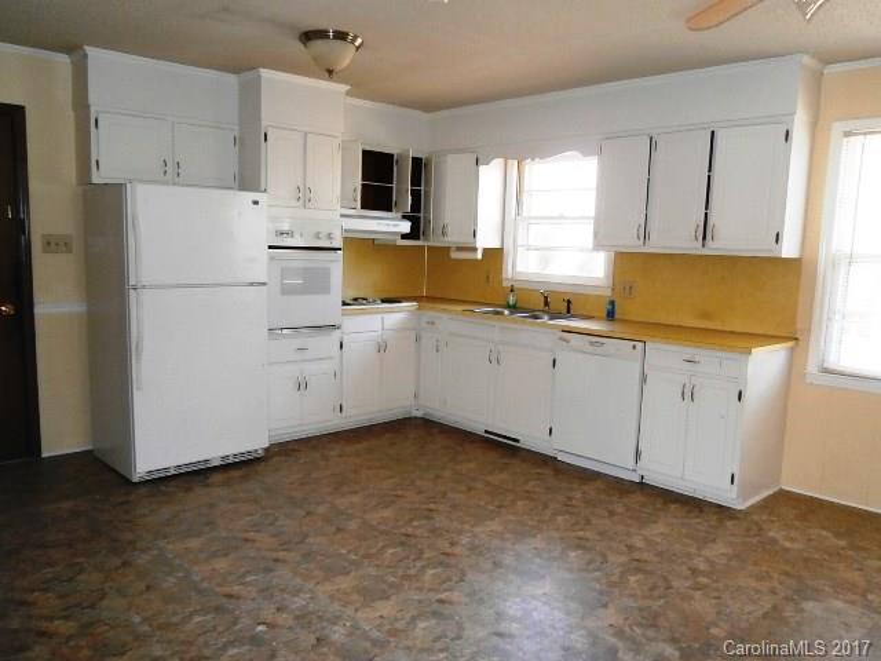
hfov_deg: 67.3
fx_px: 662
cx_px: 440
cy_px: 330
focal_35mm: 26
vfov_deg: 53.1
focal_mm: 4.7
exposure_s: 1/30
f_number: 2.8
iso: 200
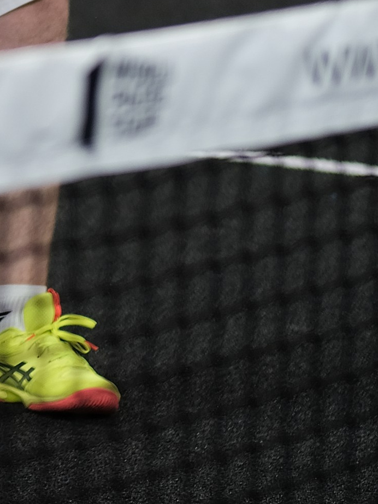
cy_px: -393
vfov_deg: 5.8
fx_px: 4893
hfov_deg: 4.4
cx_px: -320
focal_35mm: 336
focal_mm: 56
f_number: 1.2
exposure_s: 1/250
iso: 200
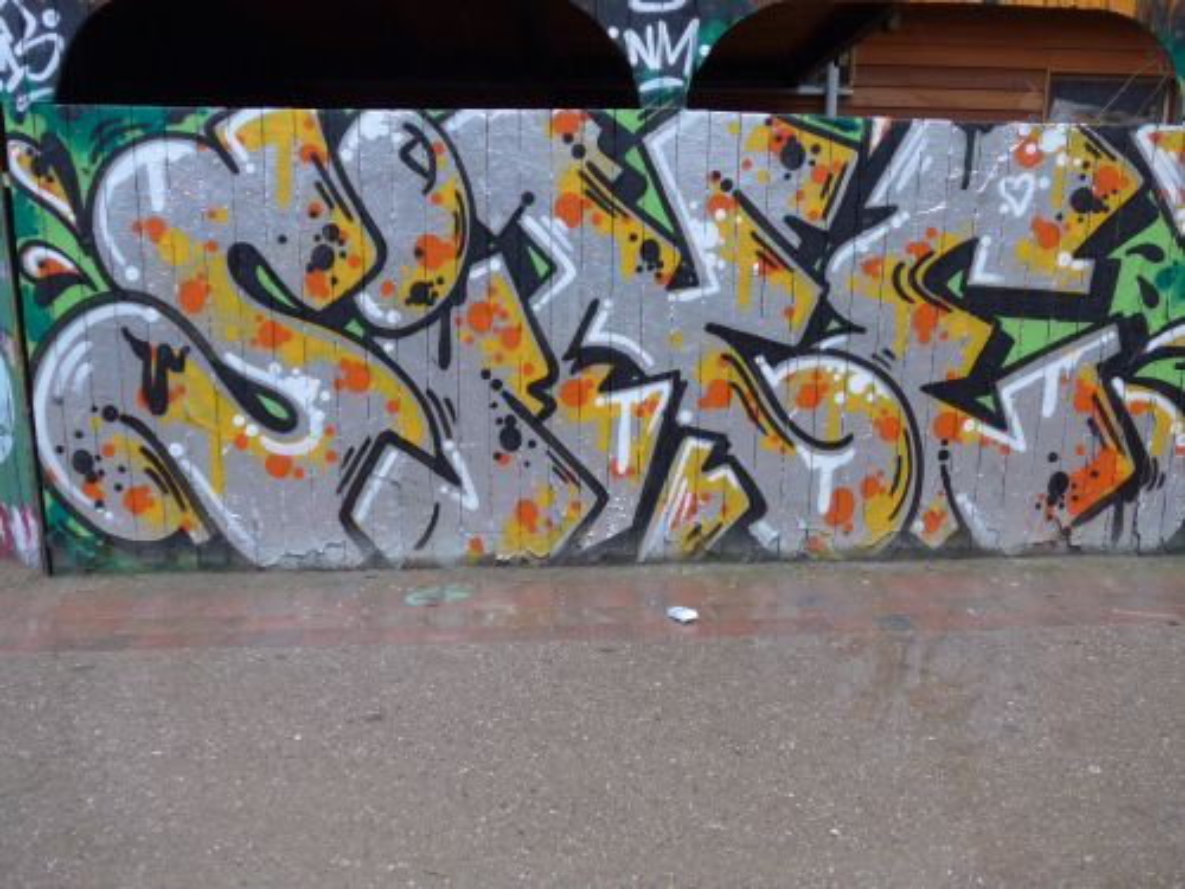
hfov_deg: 61.7
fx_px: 993
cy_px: 444
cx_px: 592
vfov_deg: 48.2
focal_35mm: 29
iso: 80
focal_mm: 6
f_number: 2
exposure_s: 1/60
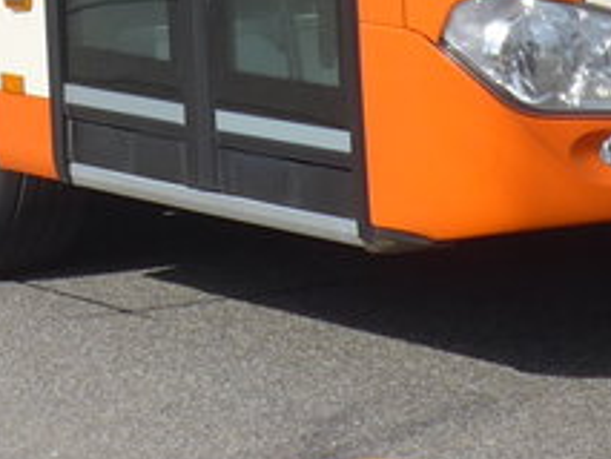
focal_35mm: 293
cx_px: 83
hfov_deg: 6.7
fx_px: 5175
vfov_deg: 4.9
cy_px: -625
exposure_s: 1/1600
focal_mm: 10.7
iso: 80
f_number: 3.3
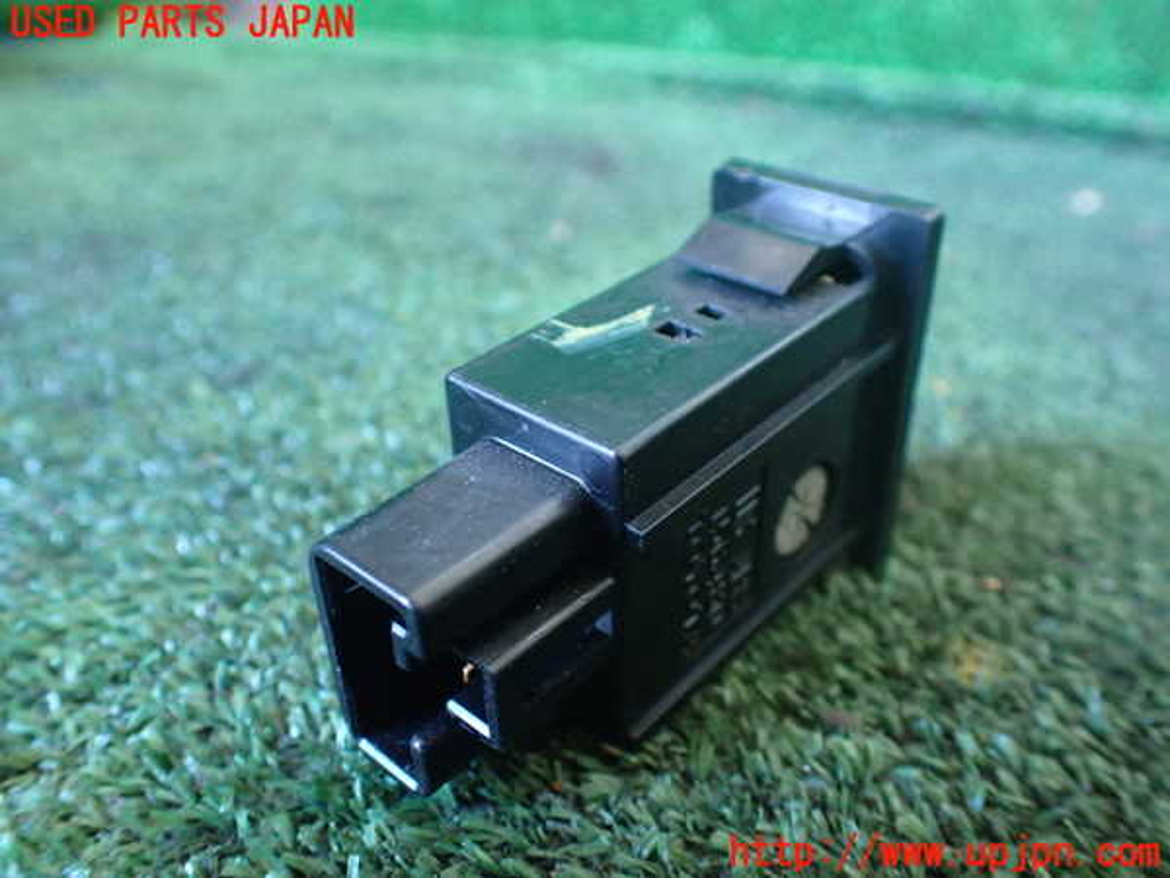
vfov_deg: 46.8
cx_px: 585
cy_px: 439
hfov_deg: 60.0
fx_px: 1014
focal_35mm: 30
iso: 1000
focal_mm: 5.4
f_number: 2.3
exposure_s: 1/30
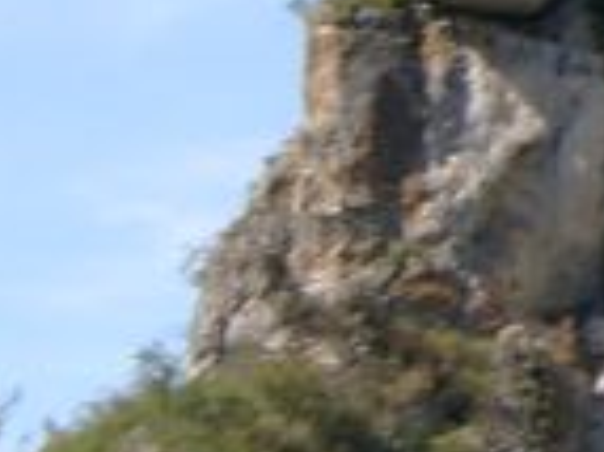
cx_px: 1673
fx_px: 9658
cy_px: -465
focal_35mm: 554
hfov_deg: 3.5
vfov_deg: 2.7
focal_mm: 20.5
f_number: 4
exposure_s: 1/383
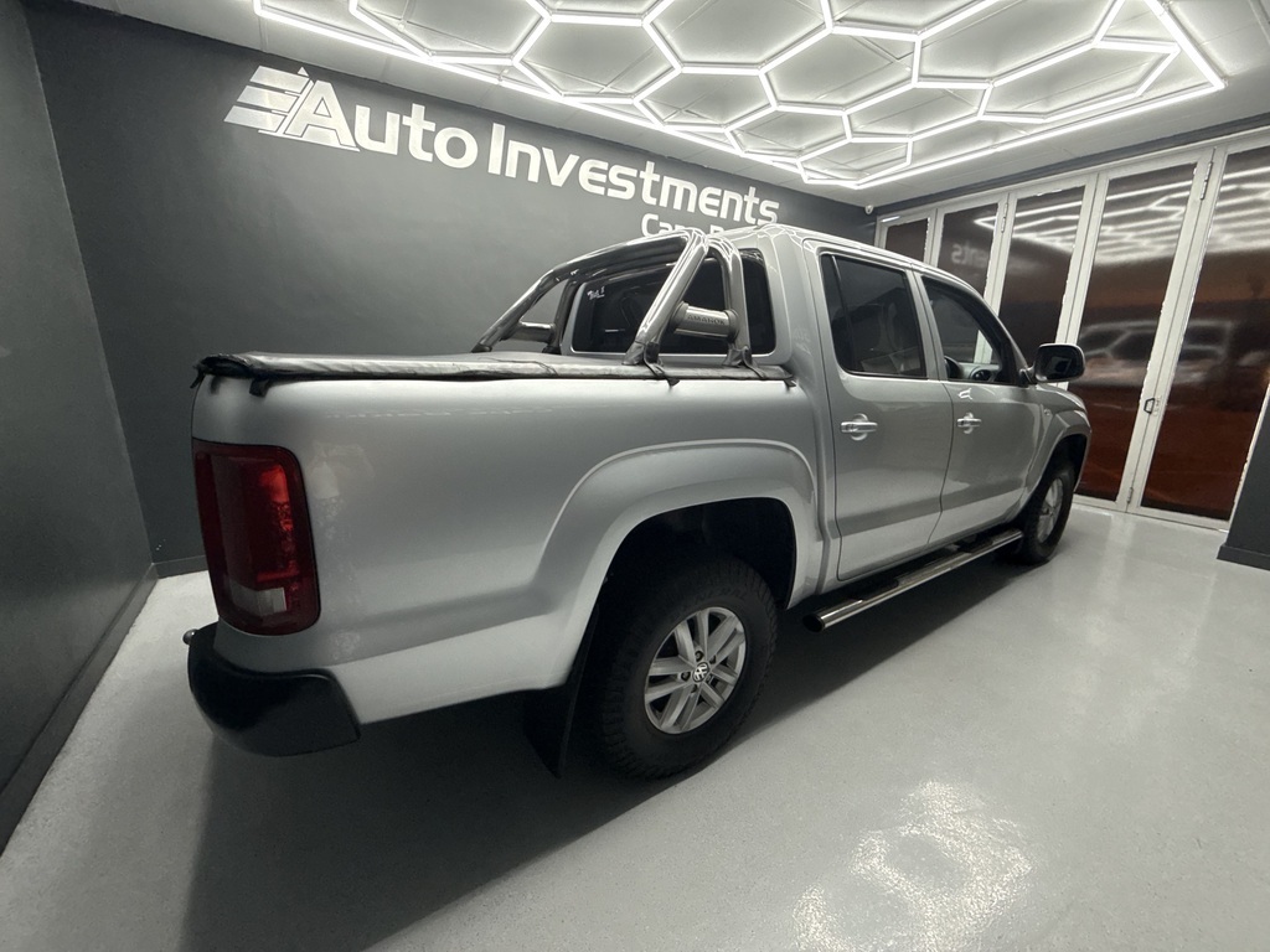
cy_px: 476
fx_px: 514
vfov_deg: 85.7
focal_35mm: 14
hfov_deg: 102.1
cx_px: 635
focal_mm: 2.22
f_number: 2.2
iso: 160
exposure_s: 1/100
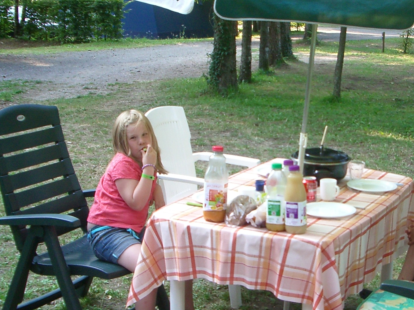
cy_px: 189
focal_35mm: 67
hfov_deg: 28.6
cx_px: 304
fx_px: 801
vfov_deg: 21.9
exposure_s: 1/60
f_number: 2.6
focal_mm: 5.8
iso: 100
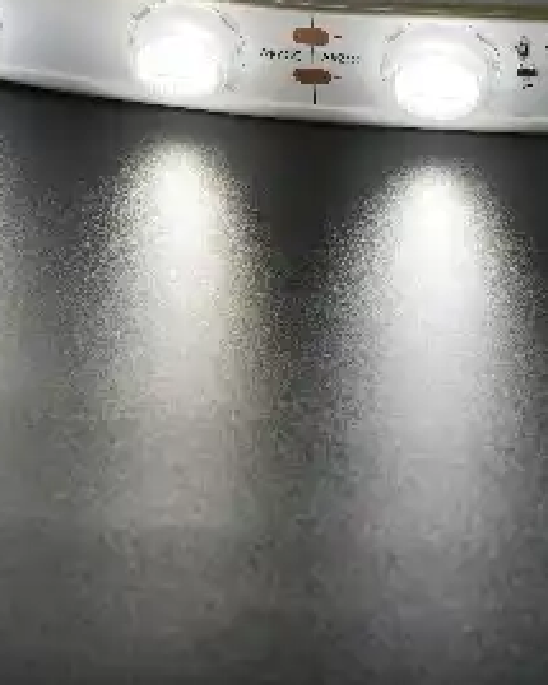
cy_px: -104
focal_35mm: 183
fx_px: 3712
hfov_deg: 8.4
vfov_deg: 10.4
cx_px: 329
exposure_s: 1/100
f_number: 10
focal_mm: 53
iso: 100
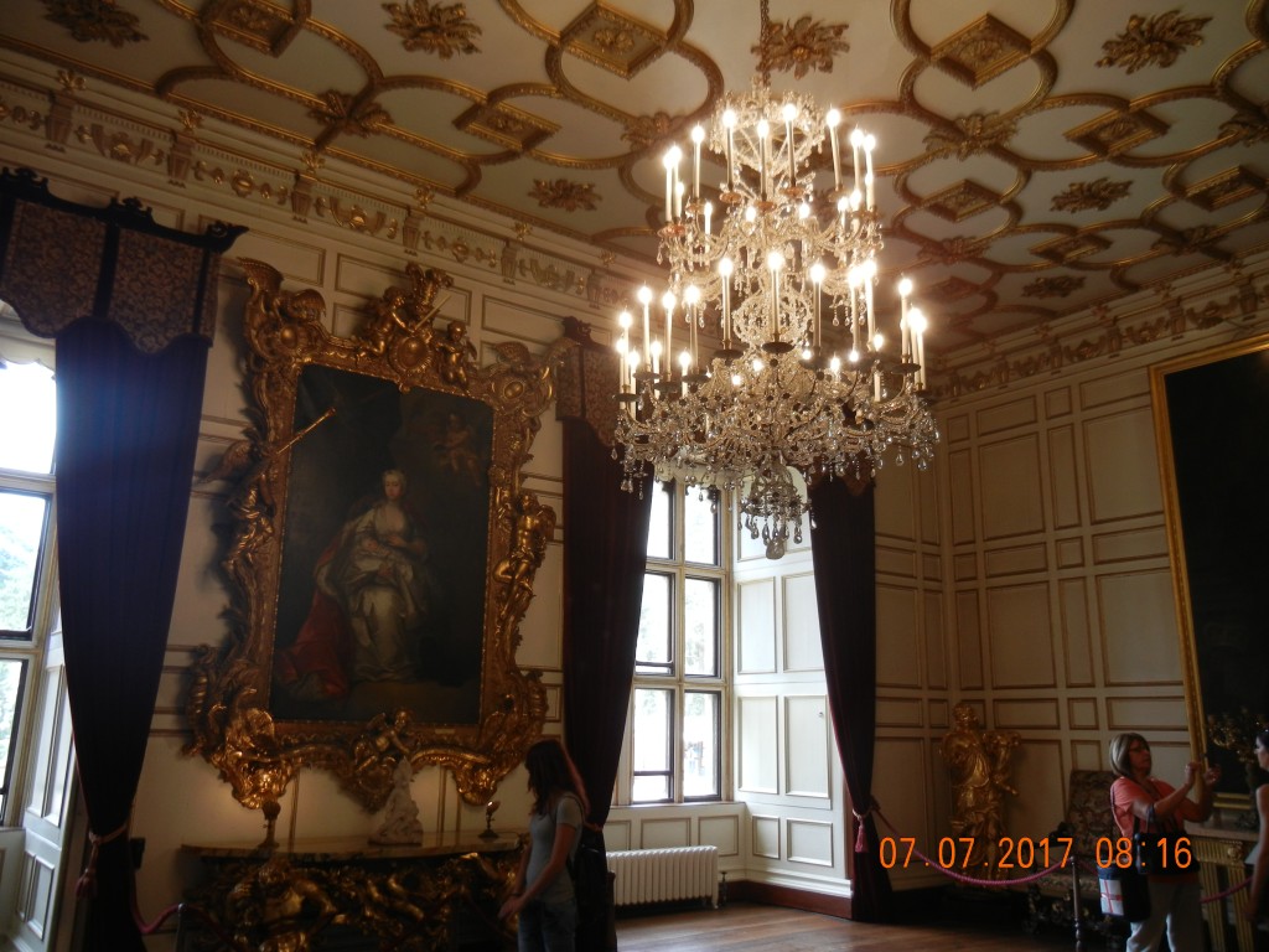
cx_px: 634
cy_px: 476
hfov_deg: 60.0
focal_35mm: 30
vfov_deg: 46.8
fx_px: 1100
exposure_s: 1/42.6
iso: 160
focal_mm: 5.4
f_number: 3.5
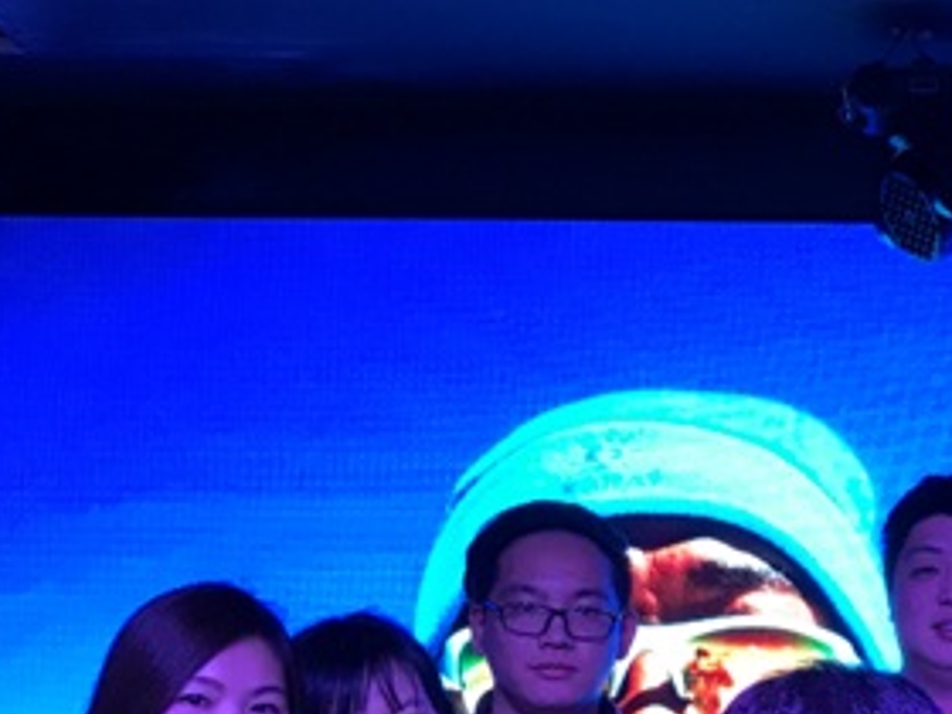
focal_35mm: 80
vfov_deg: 17.9
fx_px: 2200
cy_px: 745
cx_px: 1098
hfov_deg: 22.7
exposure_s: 1/16
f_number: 1.8
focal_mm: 3.99
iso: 64
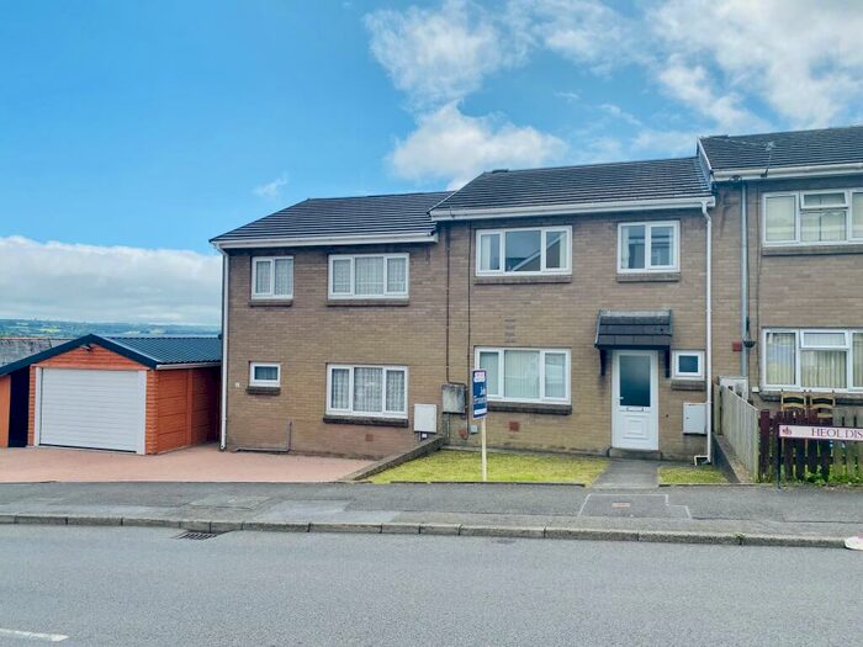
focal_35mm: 26
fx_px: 648
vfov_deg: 53.1
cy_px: 324
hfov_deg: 67.3
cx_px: 432
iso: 32
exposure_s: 1/3984
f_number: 1.8
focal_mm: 4.25
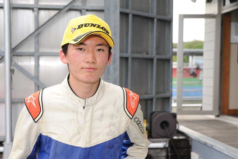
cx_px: 119
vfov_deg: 28.1
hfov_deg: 41.1
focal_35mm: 48
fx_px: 317
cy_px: 80
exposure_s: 1/125
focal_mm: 48
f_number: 5.6
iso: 200
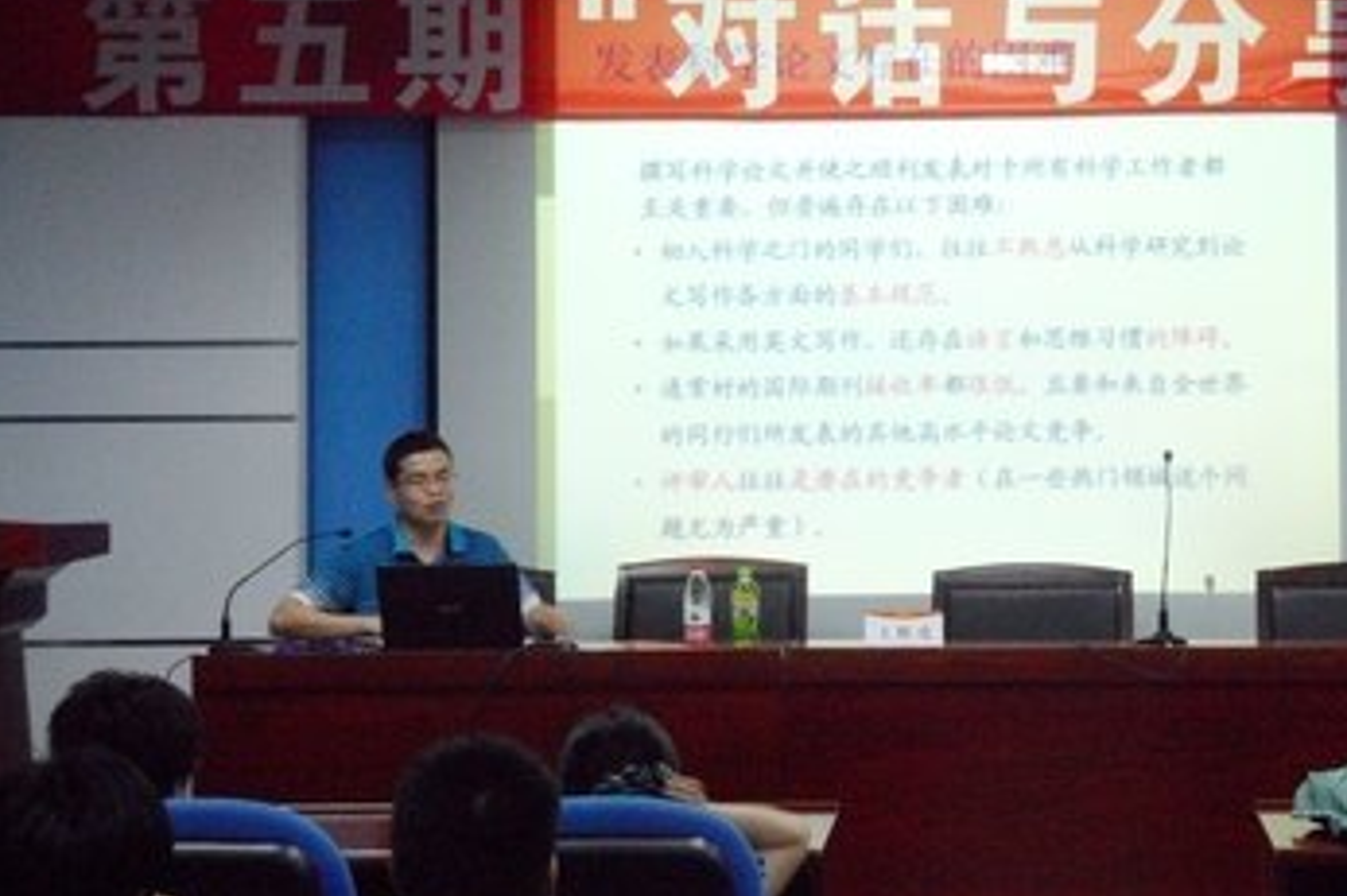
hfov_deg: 31.5
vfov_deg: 21.5
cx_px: 959
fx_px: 2356
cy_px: 301
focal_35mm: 63
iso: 400
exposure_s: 1/15
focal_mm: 7.8
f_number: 4.2
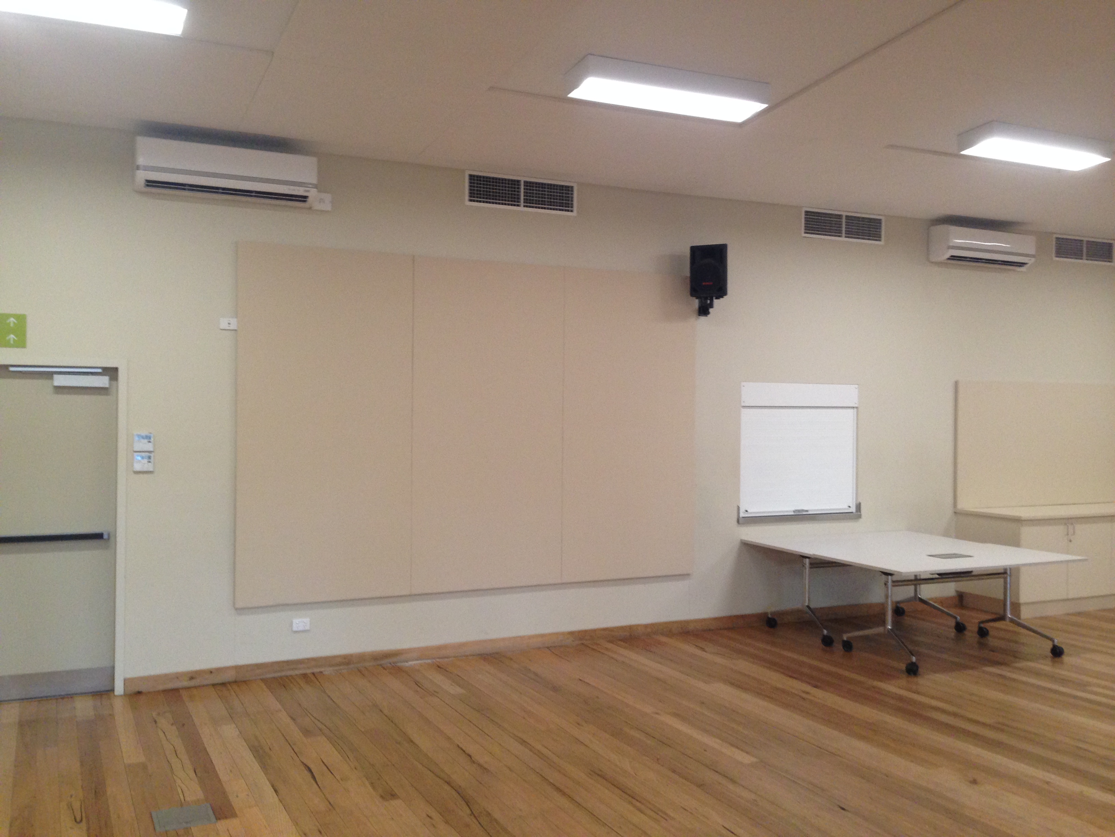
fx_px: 1063
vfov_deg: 42.9
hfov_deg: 55.4
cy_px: 418
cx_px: 558
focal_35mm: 33
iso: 160
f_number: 2.4
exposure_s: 1/20
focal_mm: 4.12
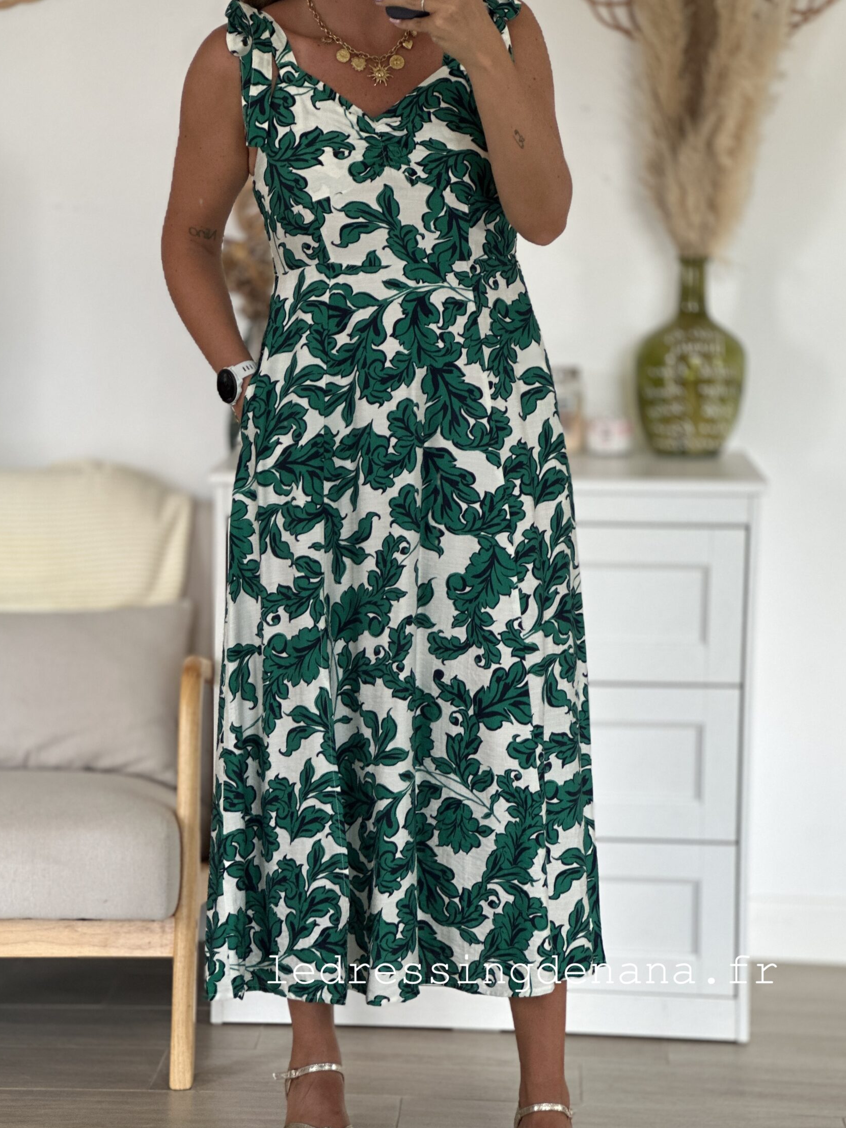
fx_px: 2900
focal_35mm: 89
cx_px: 402
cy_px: 587
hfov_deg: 16.6
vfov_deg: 22.0
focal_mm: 9
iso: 125
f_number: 2.8
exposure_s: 1/121
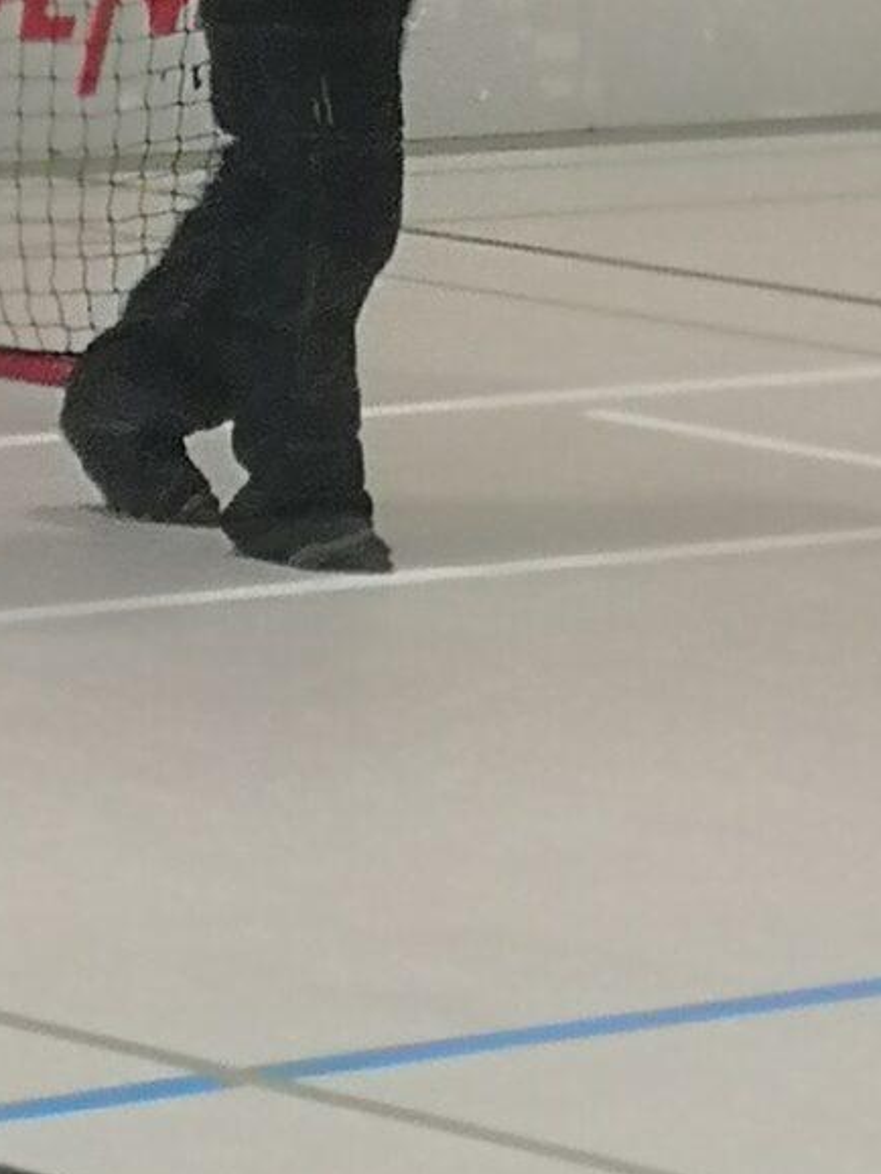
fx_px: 10037
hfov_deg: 5.0
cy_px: -427
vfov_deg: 6.6
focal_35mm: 296
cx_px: 414
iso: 100
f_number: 2.2
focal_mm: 3.95
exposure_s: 1/50
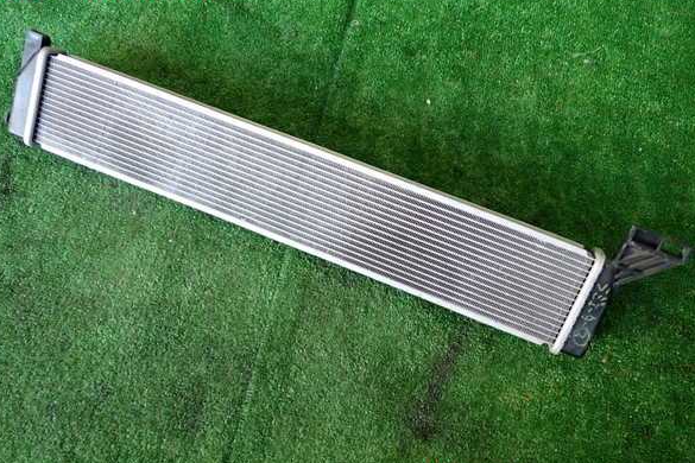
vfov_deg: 41.1
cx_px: 342
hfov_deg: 58.7
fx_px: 618
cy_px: 232
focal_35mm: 32
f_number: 2.3
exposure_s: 1/60
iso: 320
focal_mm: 5.4
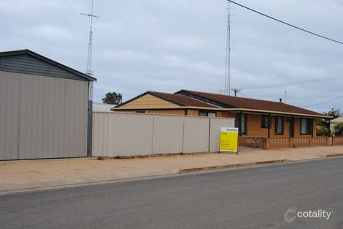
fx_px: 371
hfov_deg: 49.6
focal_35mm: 39
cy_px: 114
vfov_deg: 34.2
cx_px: 172
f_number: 6.3
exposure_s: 1/200
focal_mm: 26
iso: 100
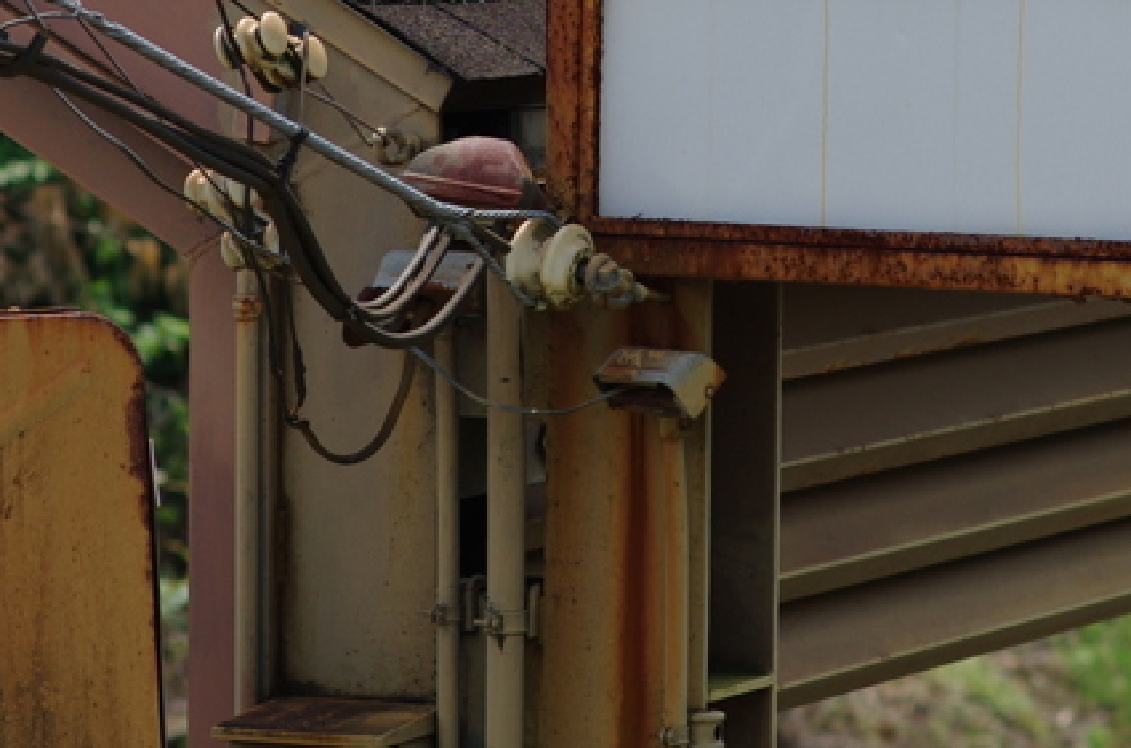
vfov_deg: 5.4
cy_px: -106
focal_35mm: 253
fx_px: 7928
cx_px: 623
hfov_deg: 8.2
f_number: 4
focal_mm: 70
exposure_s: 1/640
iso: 100
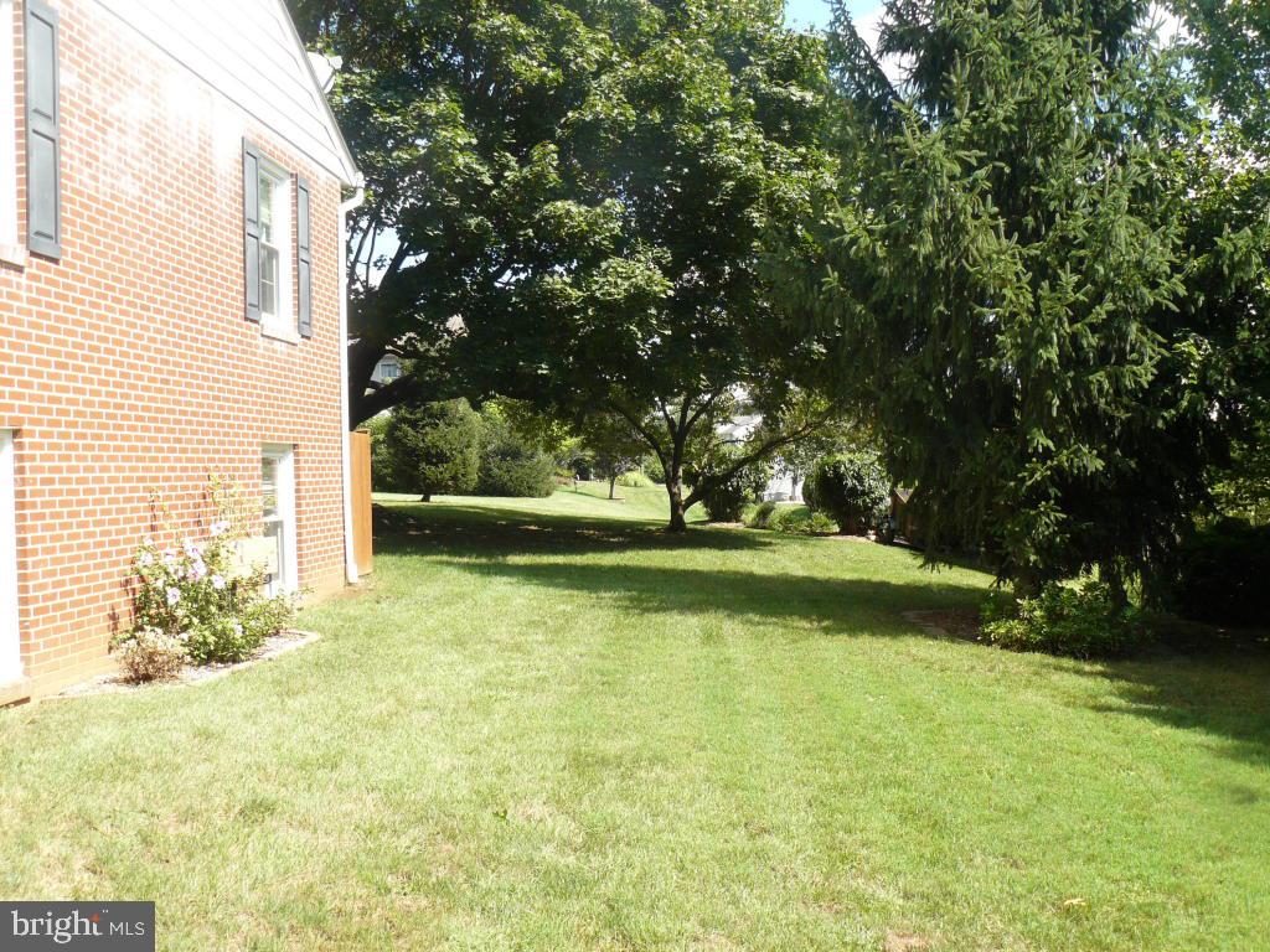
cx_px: 635
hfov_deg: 51.4
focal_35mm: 36
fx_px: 1321
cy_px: 476
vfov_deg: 39.7
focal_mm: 6
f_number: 4
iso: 100
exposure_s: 1/200
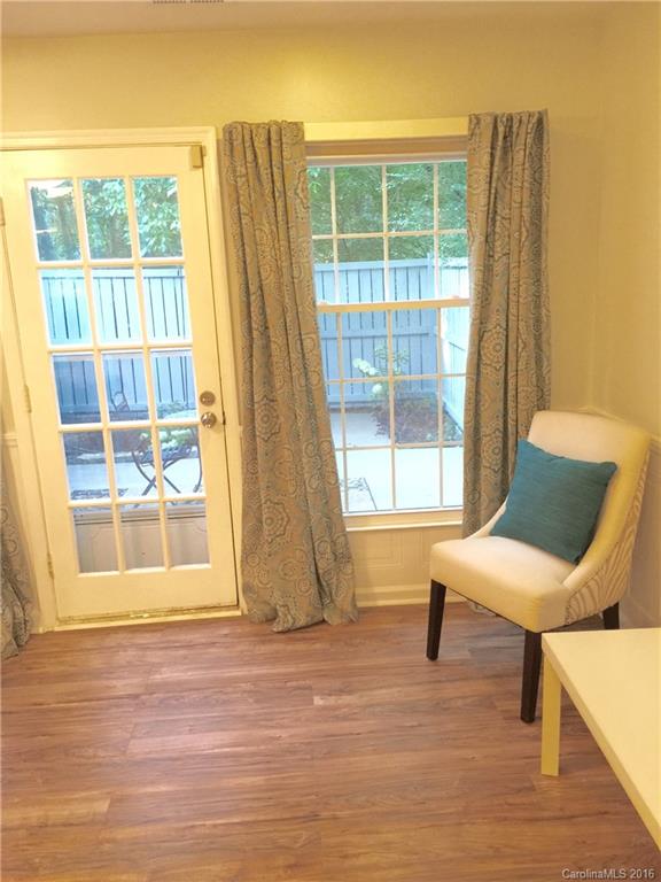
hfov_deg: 48.2
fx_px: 738
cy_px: 441
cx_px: 330
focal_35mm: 29
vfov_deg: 61.7
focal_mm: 4.15
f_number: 2.2
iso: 100
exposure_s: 1/15
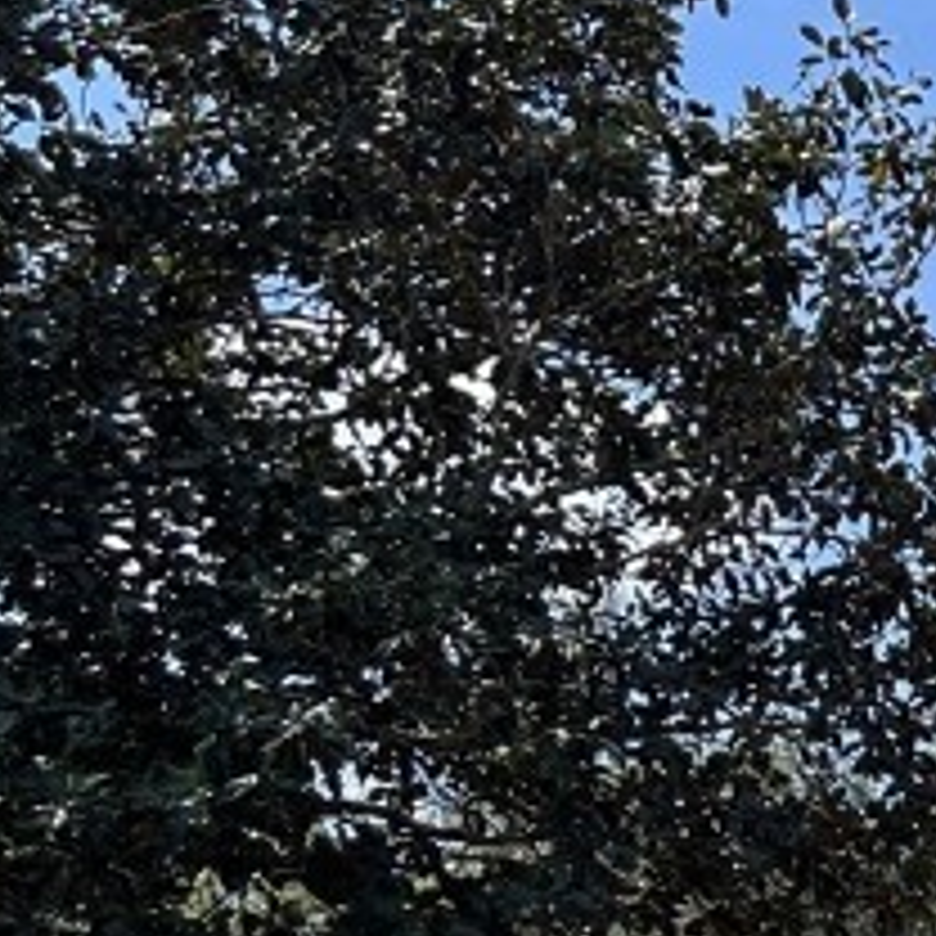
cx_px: 1616
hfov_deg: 13.9
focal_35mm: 113
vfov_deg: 14.4
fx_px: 3457
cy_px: 1395
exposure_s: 1/2762
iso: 50
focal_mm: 5.7
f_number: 1.5
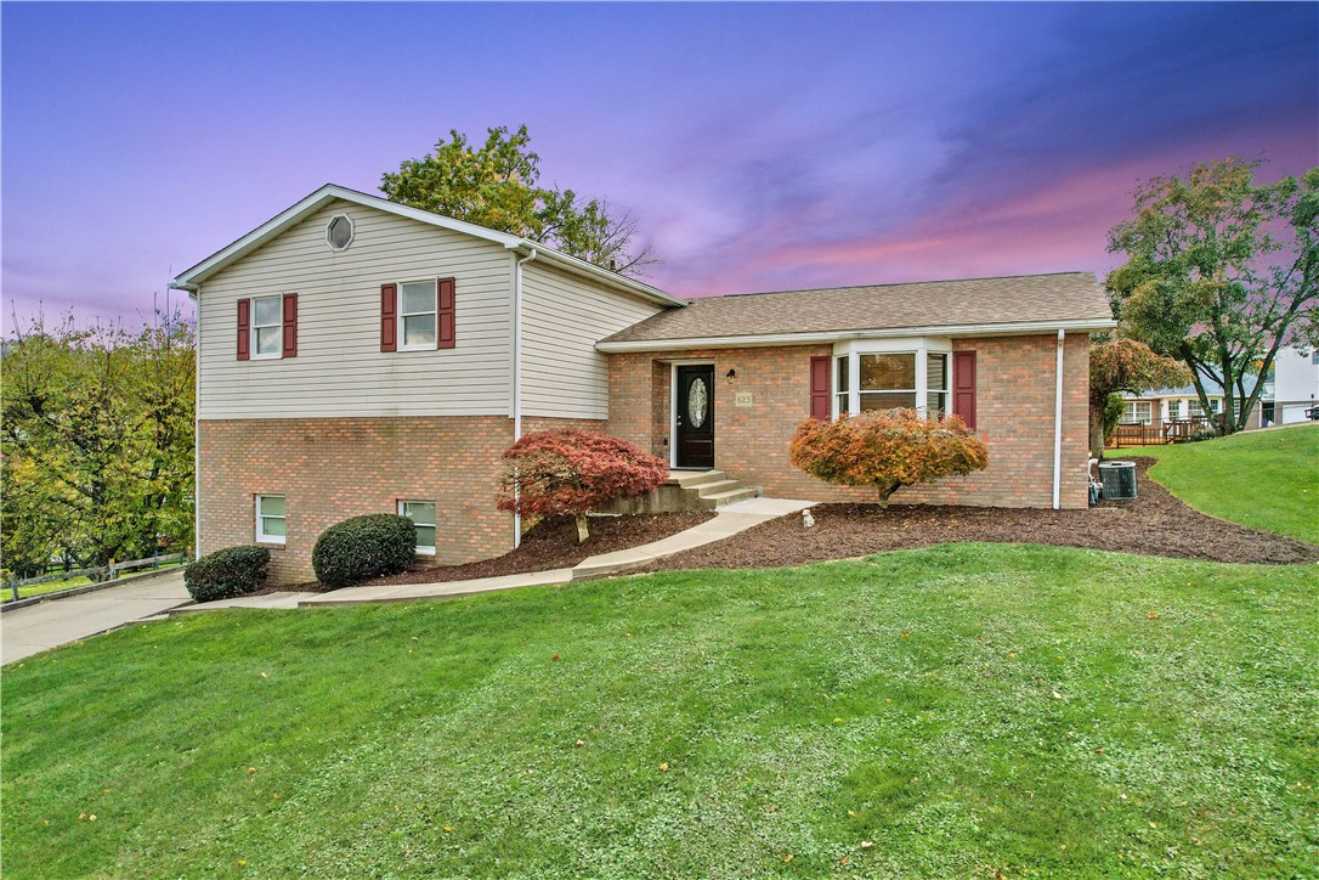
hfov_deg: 78.6
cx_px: 660
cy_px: 440
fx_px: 806
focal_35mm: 22
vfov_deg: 57.2
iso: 110
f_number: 2.8
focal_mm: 8.38
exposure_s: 1/2500
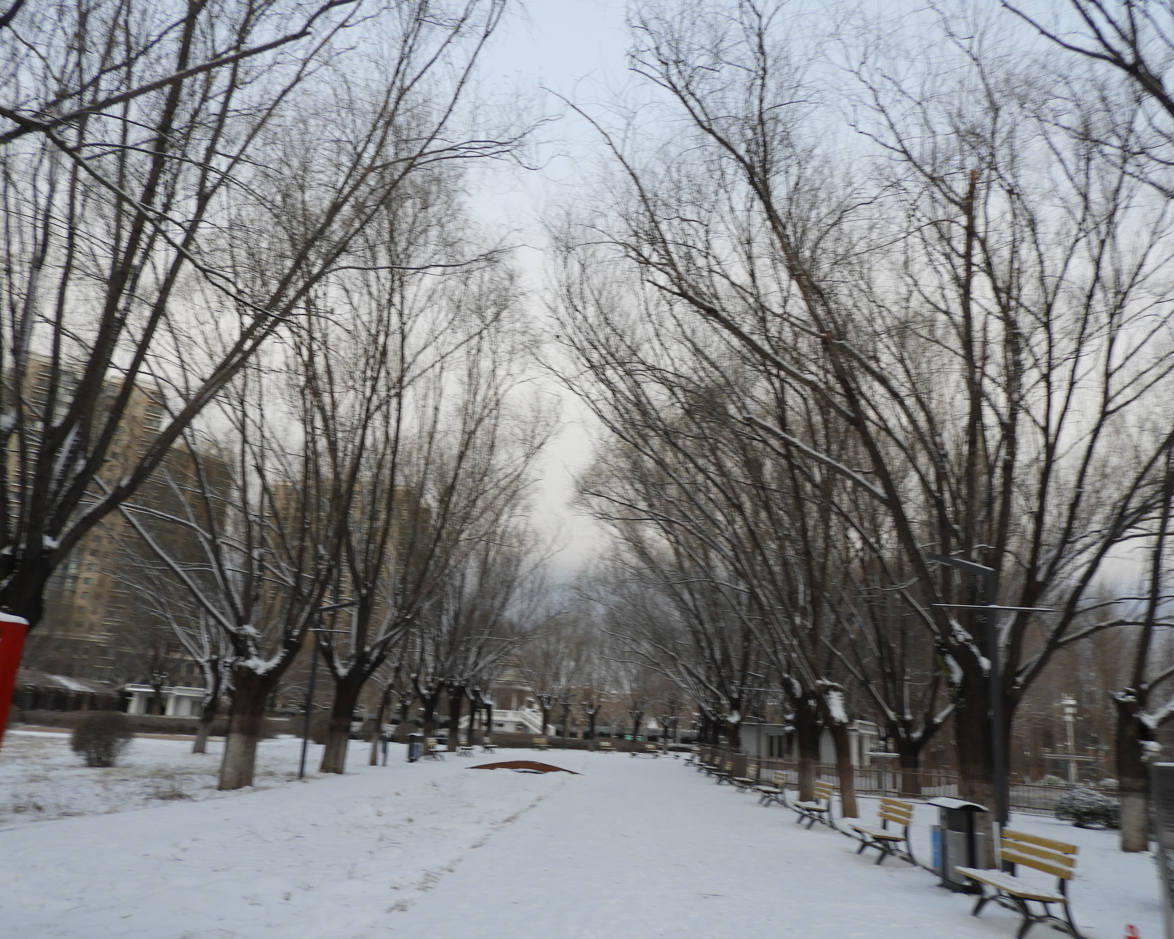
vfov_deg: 54.9
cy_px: 479
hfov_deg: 66.0
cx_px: 586
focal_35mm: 26
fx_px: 903
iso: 100
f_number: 3.3
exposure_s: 1/80
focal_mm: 4.3
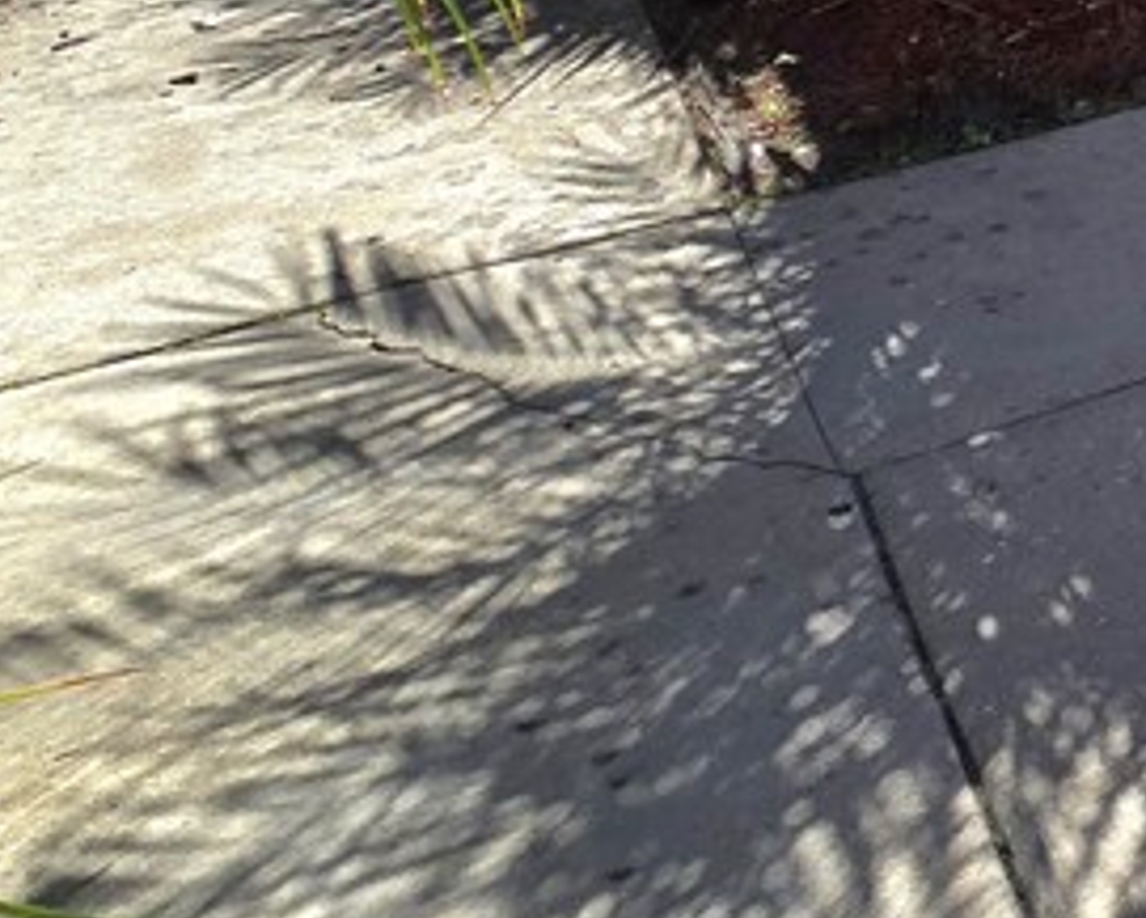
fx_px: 1629
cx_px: 2047
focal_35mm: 48
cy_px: -220
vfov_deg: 27.2
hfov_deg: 22.5
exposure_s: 1/2000
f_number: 2.2
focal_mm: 2.2
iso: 50
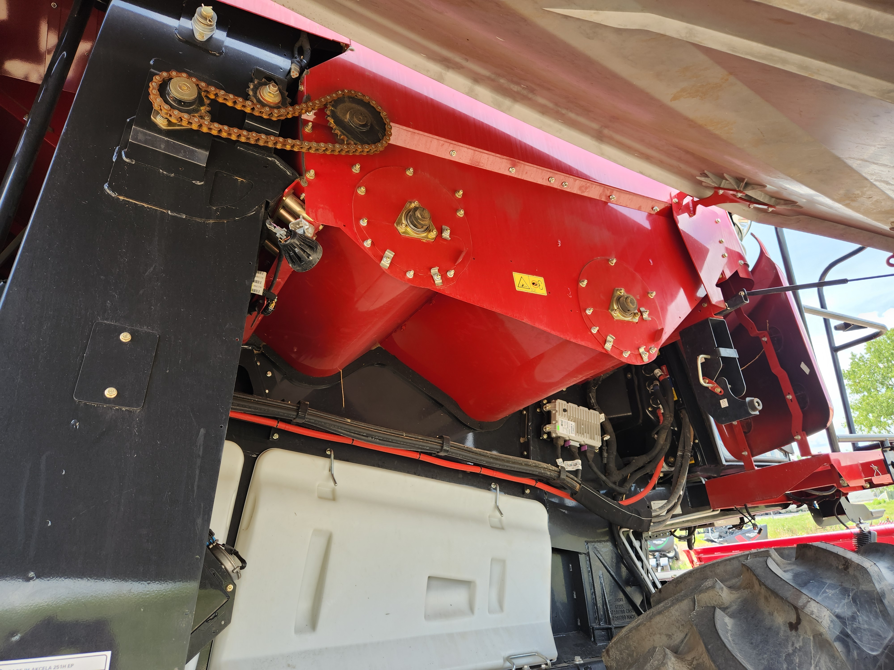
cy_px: 335
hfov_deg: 73.9
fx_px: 594
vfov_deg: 58.9
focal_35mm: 23
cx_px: 447
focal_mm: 5.4
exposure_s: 1/180
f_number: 1.8
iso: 32
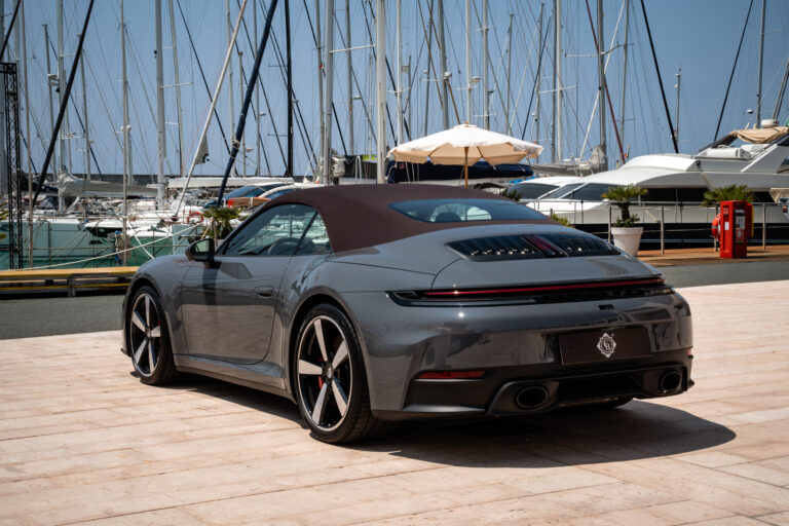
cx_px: 394
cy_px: 263
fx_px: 1251
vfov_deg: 23.7
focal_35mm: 57
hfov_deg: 35.0
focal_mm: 57.1
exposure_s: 1/125
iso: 200
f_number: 22
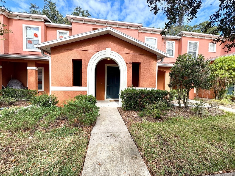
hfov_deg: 102.1
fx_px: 95
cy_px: 88
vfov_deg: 85.7
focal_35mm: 14
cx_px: 118
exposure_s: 1/548
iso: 40
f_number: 2.2
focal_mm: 2.22
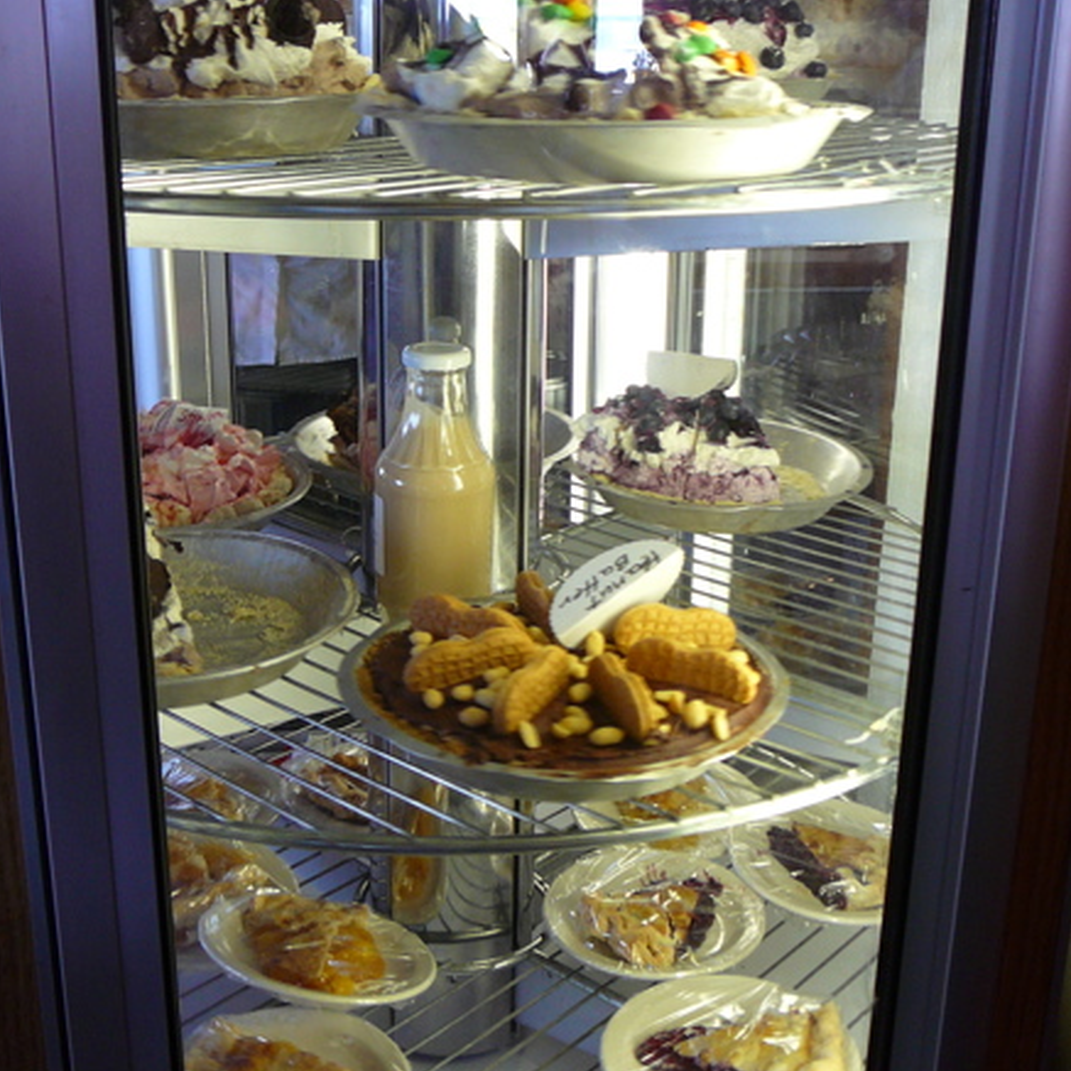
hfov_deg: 40.0
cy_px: 469
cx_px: 534
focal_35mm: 42
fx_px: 1470
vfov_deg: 40.0
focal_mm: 5.2
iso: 125
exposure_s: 1/25
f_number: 2.8
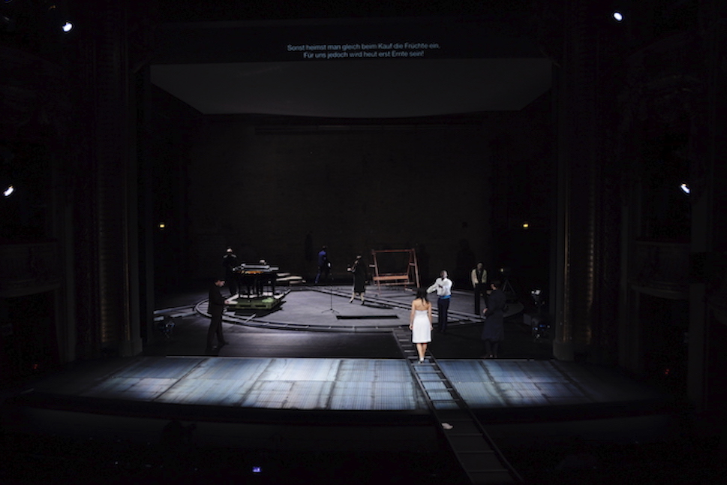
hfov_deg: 55.8
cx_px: 355
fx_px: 687
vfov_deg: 38.9
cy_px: 242
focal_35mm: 34
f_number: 4
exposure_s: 1/30
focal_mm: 22
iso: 500
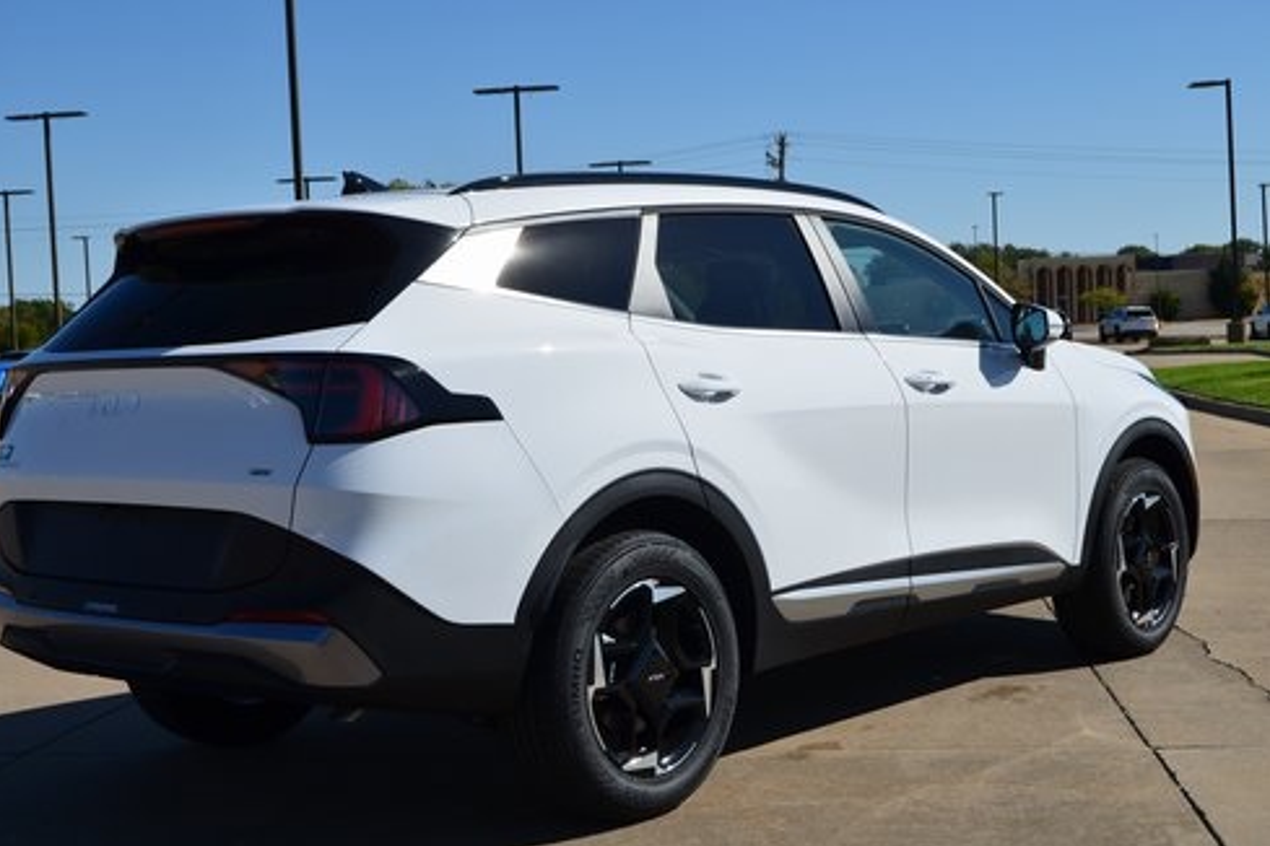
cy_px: 424
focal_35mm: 52
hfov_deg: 38.2
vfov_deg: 26.0
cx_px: 623
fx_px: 1834
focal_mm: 34
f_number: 11
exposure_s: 1/500
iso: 180
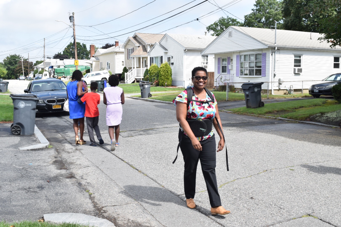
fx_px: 355
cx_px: 170
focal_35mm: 38
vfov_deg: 35.5
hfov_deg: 51.3
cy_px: 114
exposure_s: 1/100
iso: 100
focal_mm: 25
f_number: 10
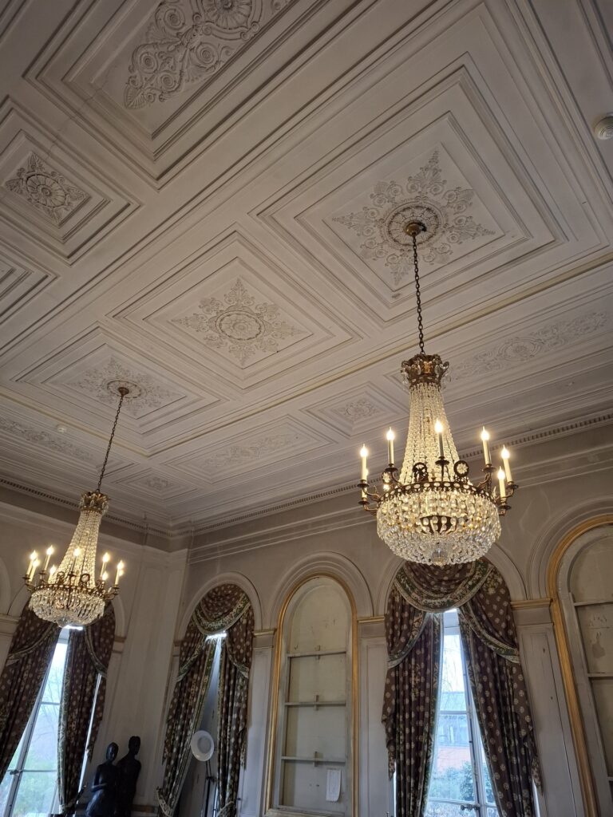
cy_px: 408
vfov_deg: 73.9
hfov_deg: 58.9
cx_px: 306
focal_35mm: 23
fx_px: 543
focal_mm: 5.54
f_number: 1.8
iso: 200
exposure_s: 1/50
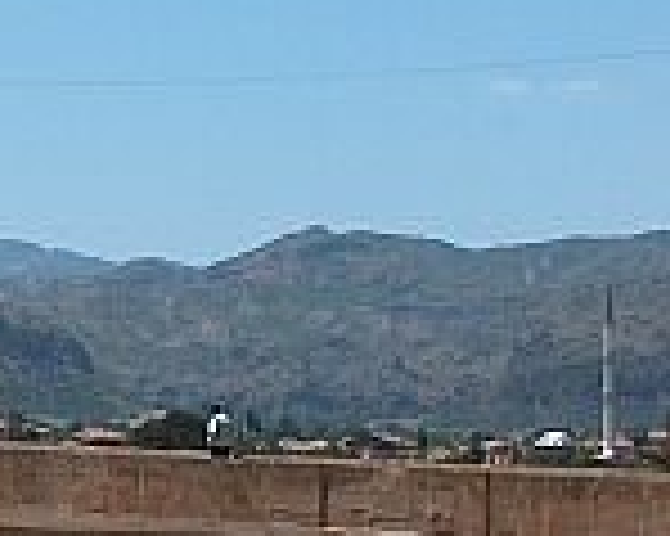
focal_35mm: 155
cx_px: -661
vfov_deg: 9.8
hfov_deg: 11.3
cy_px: 606
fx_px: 3072
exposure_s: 1/269
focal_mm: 7.6
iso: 100
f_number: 8
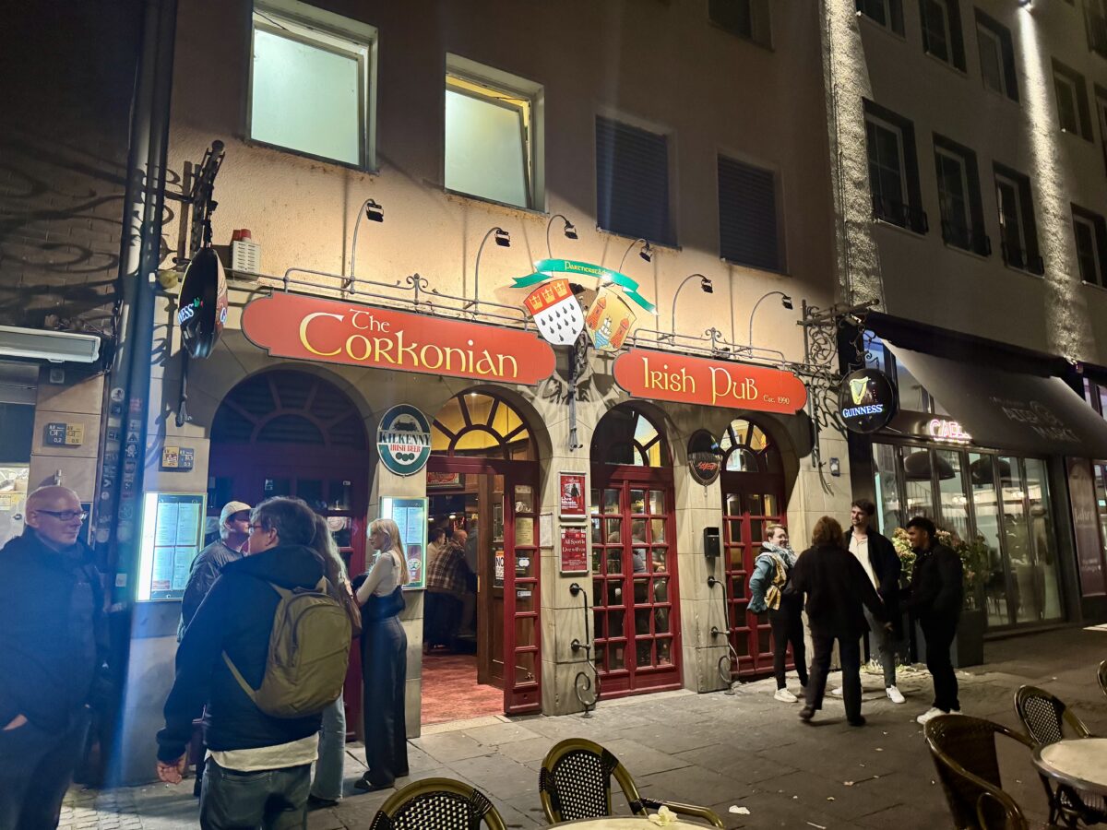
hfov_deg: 71.6
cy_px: 415
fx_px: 768
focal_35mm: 24
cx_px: 554
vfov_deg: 56.8
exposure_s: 1/50
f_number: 1.78
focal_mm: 6.76
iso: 500
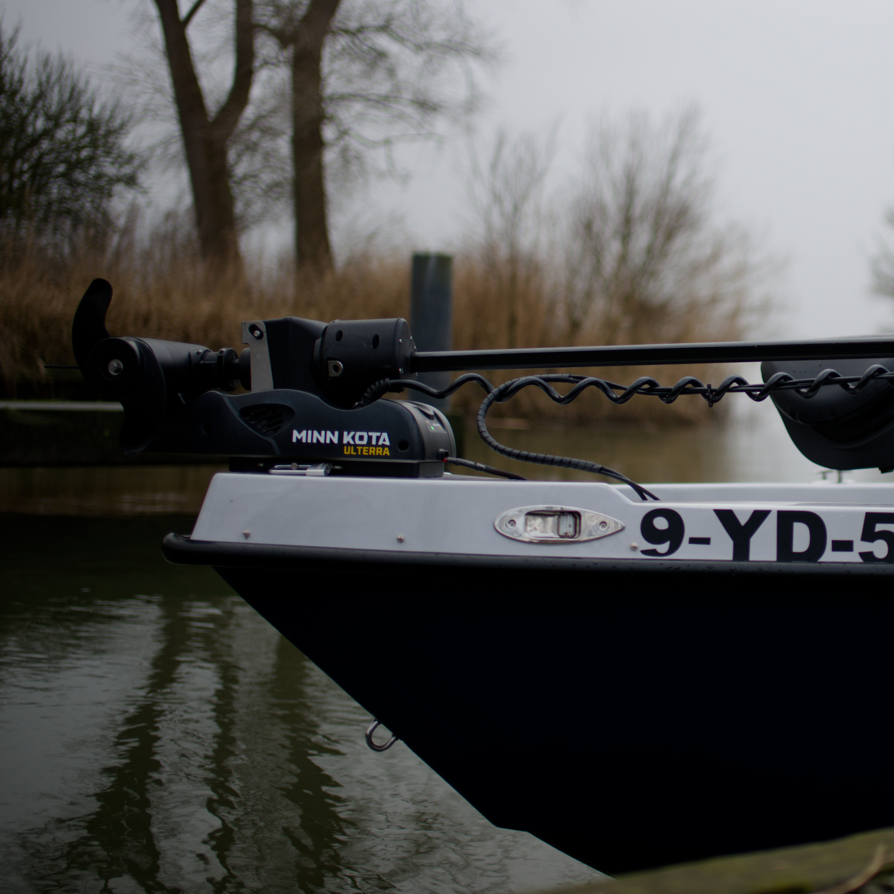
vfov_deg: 30.5
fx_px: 1636
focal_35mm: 56
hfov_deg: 29.4
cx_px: 787
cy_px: 368
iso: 100
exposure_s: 1/2000
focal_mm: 35
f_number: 1.4
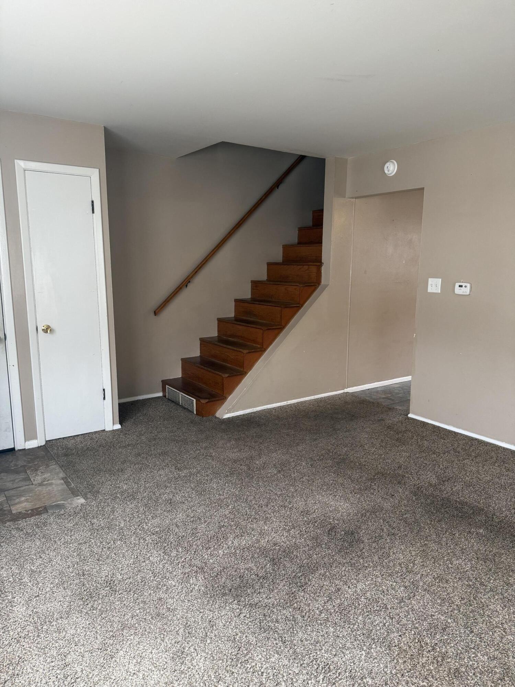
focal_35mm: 24
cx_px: 258
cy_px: 344
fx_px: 476
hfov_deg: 56.8
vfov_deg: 71.6
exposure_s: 1/83
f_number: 1.78
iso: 200
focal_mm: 6.76
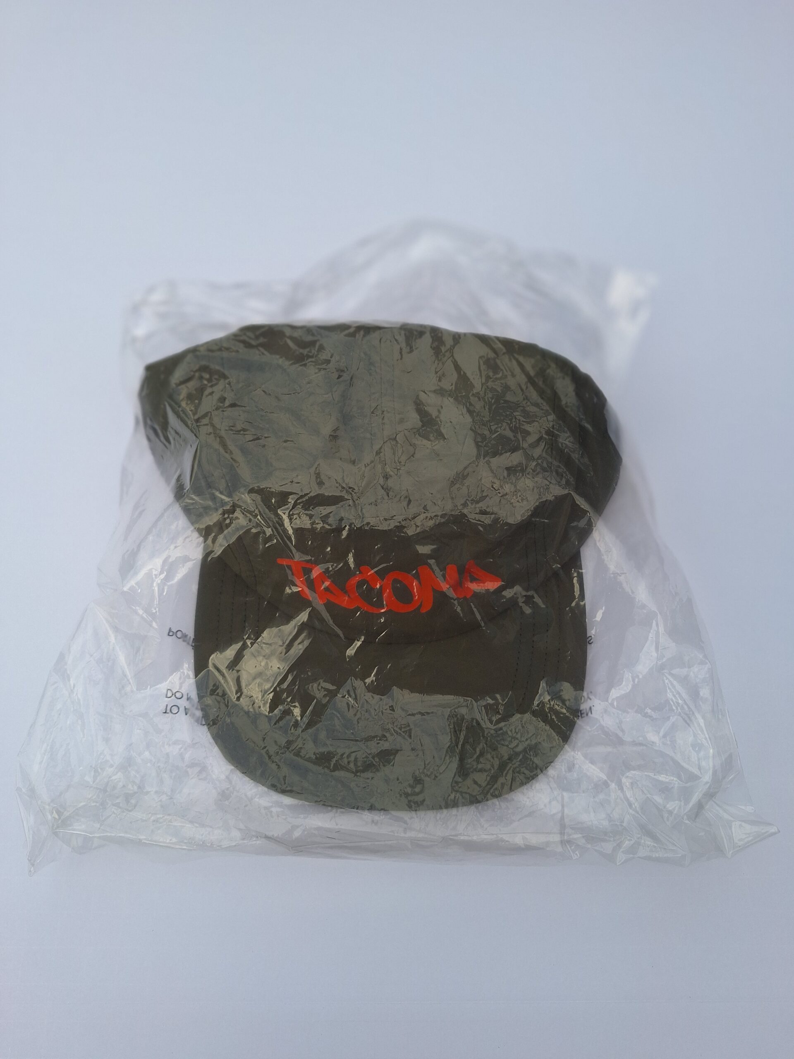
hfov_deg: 58.9
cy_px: 530
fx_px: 703
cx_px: 397
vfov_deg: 73.9
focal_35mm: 23
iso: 40
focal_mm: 5.54
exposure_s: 1/484
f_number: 1.8
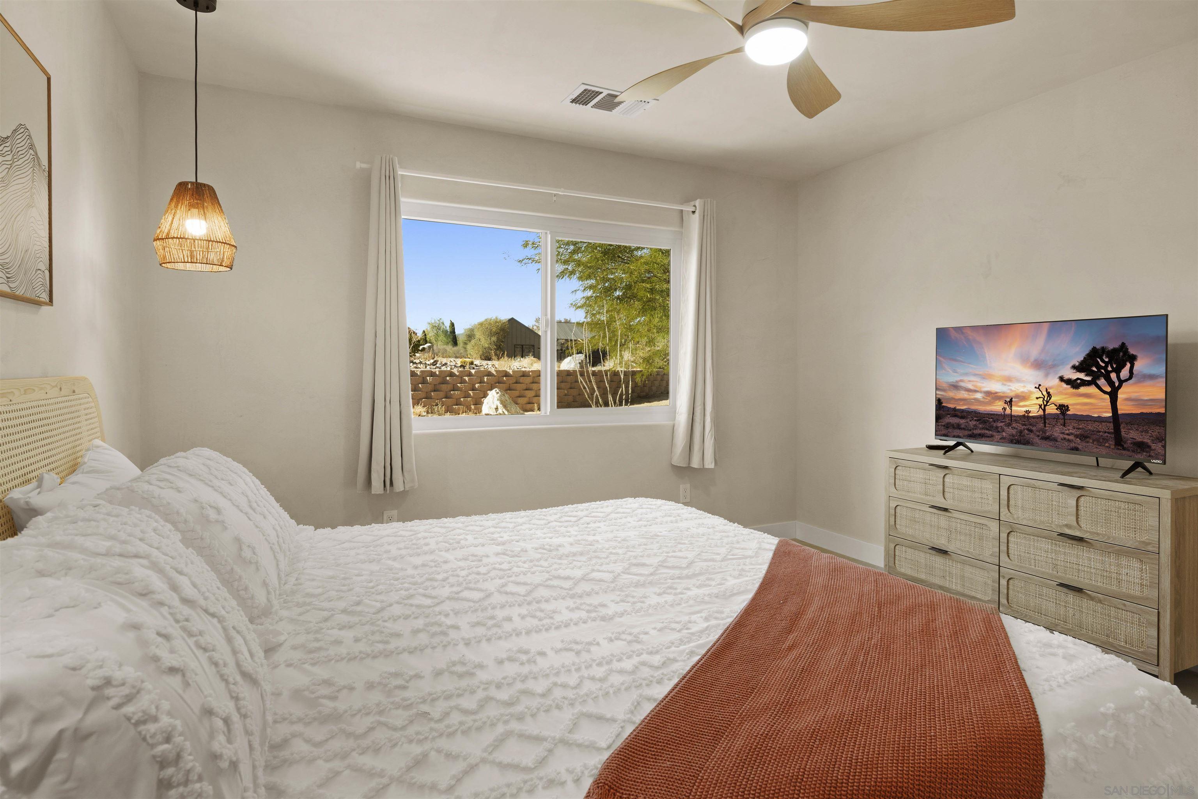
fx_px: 649
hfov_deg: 85.4
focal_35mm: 20
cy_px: 400
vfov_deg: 63.2
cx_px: 599
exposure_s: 1/25
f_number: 11
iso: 400
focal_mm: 19.5
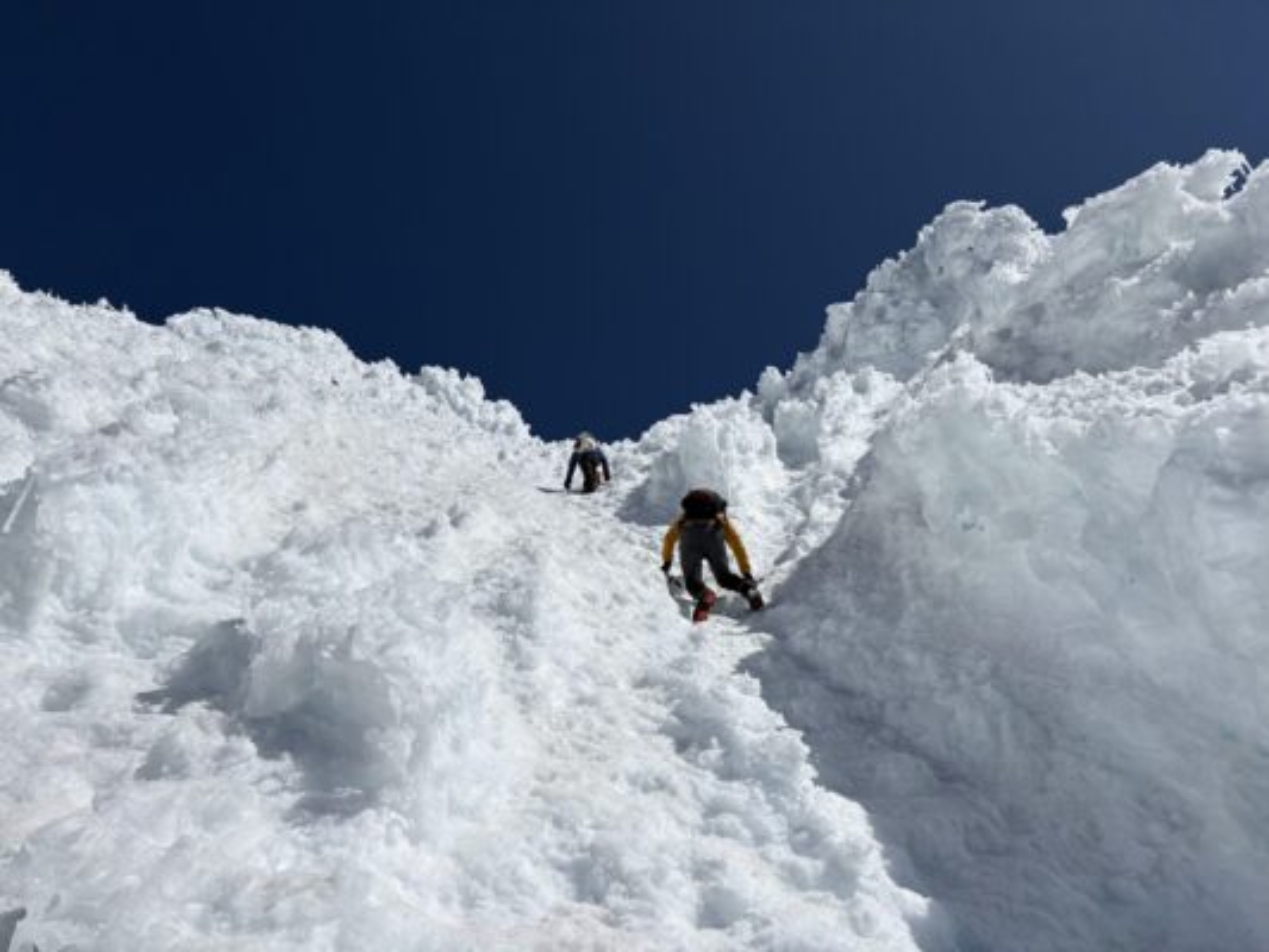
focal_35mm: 26
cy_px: 476
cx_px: 634
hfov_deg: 67.3
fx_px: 953
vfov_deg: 53.1
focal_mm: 5.96
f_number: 1.6
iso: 40
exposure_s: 1/18519
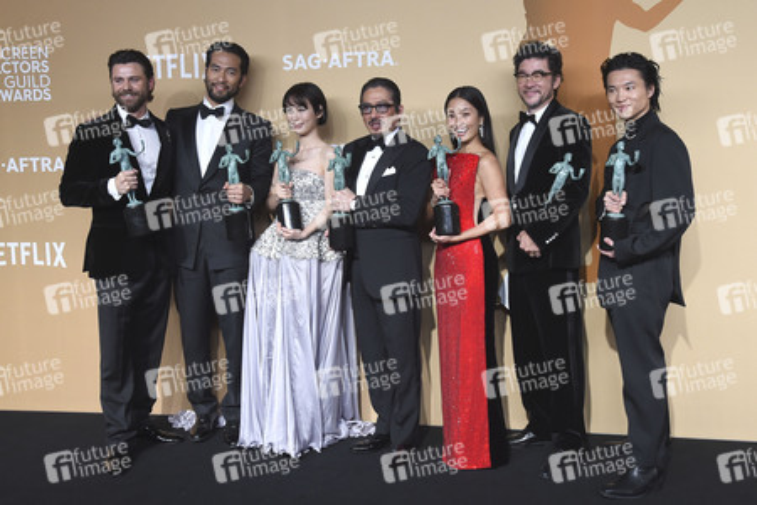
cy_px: 252
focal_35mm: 38
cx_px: 378
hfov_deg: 50.7
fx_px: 799
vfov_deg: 35.1
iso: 2500
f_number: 7.1
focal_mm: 38
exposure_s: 1/250
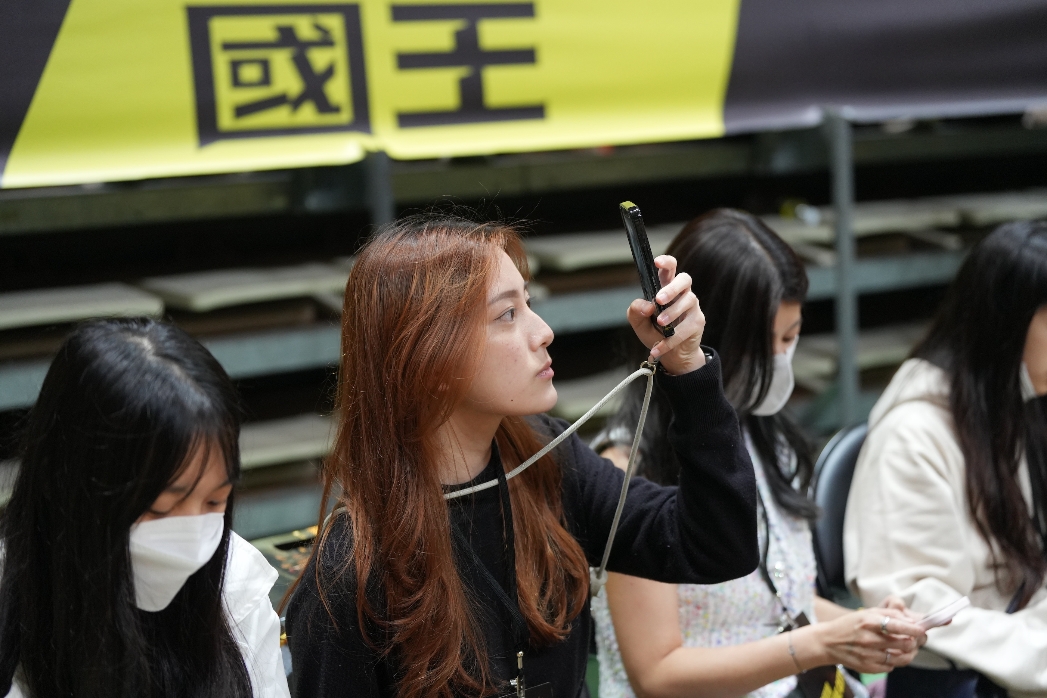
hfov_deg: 28.8
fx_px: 2036
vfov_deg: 19.5
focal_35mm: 70
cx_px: 524
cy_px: 349
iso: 2500
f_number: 2.8
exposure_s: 1/500
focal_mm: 70
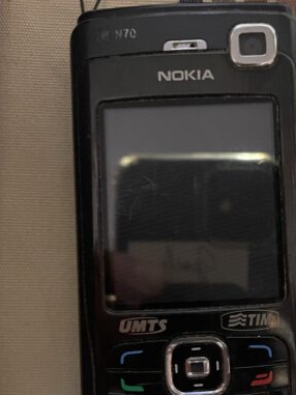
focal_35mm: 35
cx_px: 256
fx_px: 399
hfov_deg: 38.4
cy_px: 199
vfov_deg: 52.6
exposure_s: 1/50
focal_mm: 4.2
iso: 320
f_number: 1.6
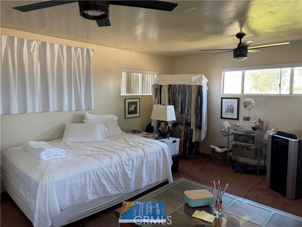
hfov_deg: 71.6
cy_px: 114
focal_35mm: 24
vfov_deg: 56.8
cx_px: 151
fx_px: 209
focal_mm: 6.76
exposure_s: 1/121
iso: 160
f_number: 1.78
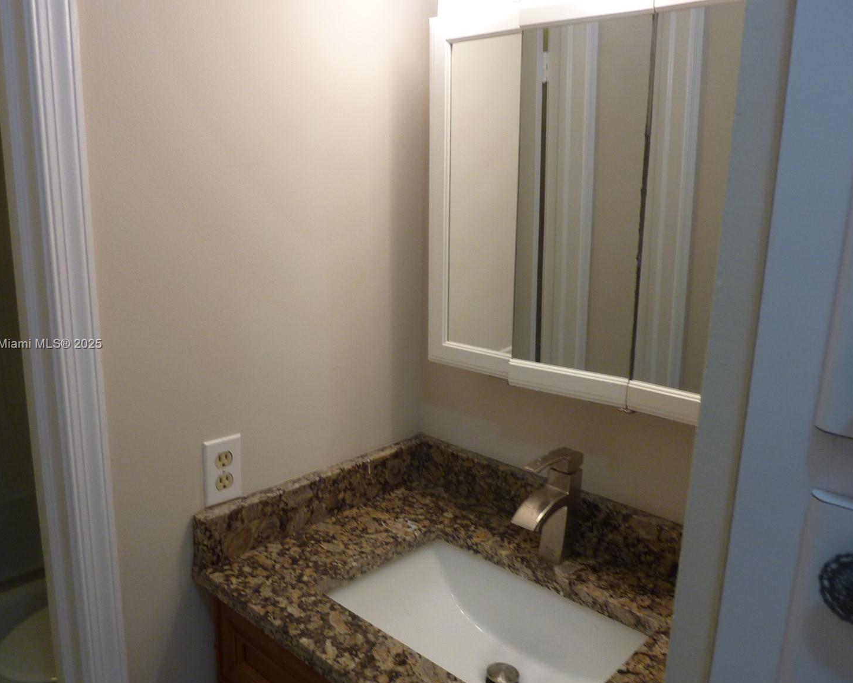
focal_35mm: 27
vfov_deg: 53.2
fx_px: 682
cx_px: 385
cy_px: 345
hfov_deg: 63.9
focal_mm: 4.1
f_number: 3.3
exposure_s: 1/30
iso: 125
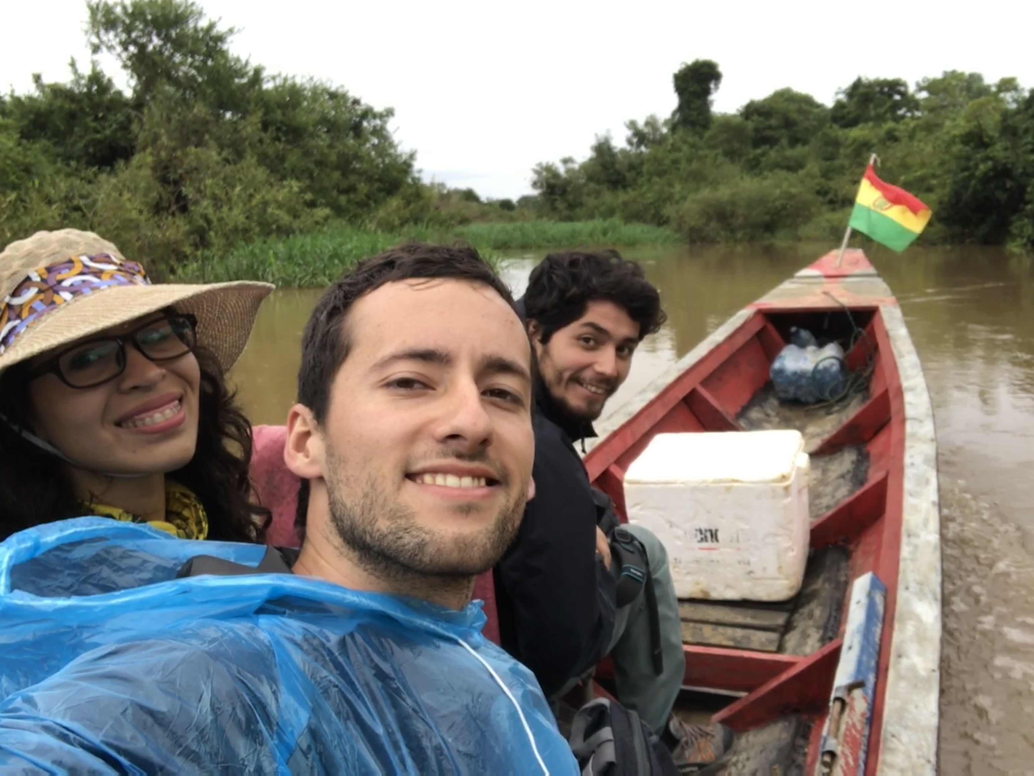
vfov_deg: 44.2
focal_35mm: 32
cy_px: 388
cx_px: 517
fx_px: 956
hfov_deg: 56.8
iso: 25
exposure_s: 1/197
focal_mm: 2.87
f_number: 2.2
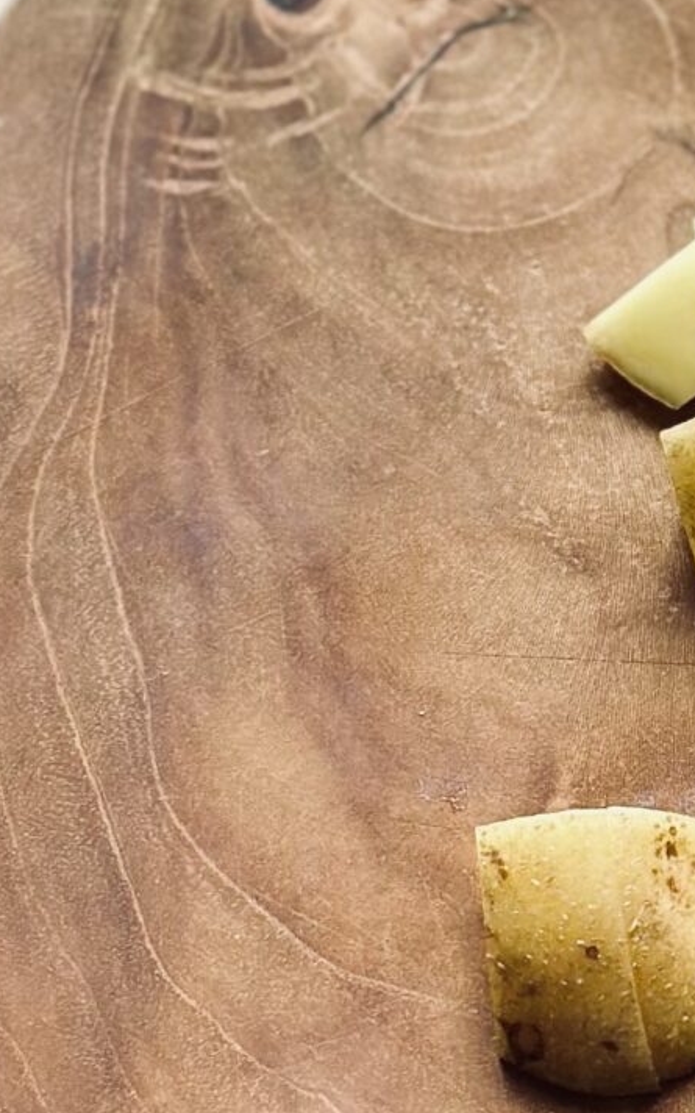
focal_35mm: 183
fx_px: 5546
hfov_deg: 6.9
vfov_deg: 11.4
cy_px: 239
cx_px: 1481
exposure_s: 1/121
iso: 80
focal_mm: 6.86
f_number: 1.78
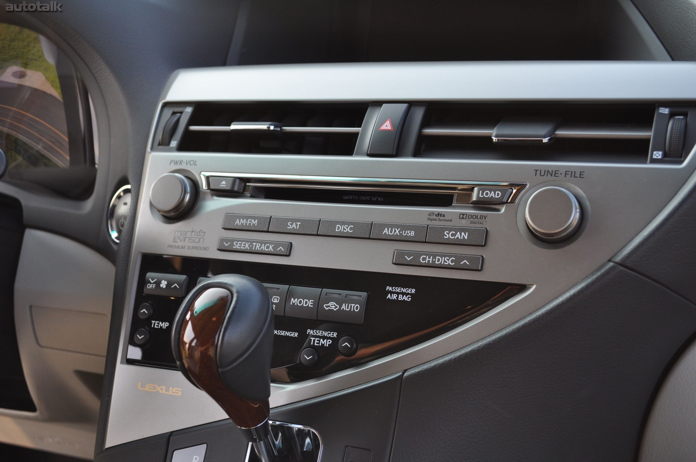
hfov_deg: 41.2
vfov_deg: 28.0
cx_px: 348
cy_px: 231
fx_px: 927
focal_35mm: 48
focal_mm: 32
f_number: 5.6
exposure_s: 1/125
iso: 400
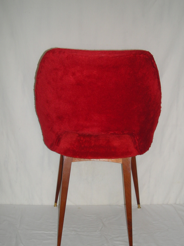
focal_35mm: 49
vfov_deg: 38.8
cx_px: 106
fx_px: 347
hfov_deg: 29.6
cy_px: 139
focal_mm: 5.7
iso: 50
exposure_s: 1/41.2
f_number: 2.8
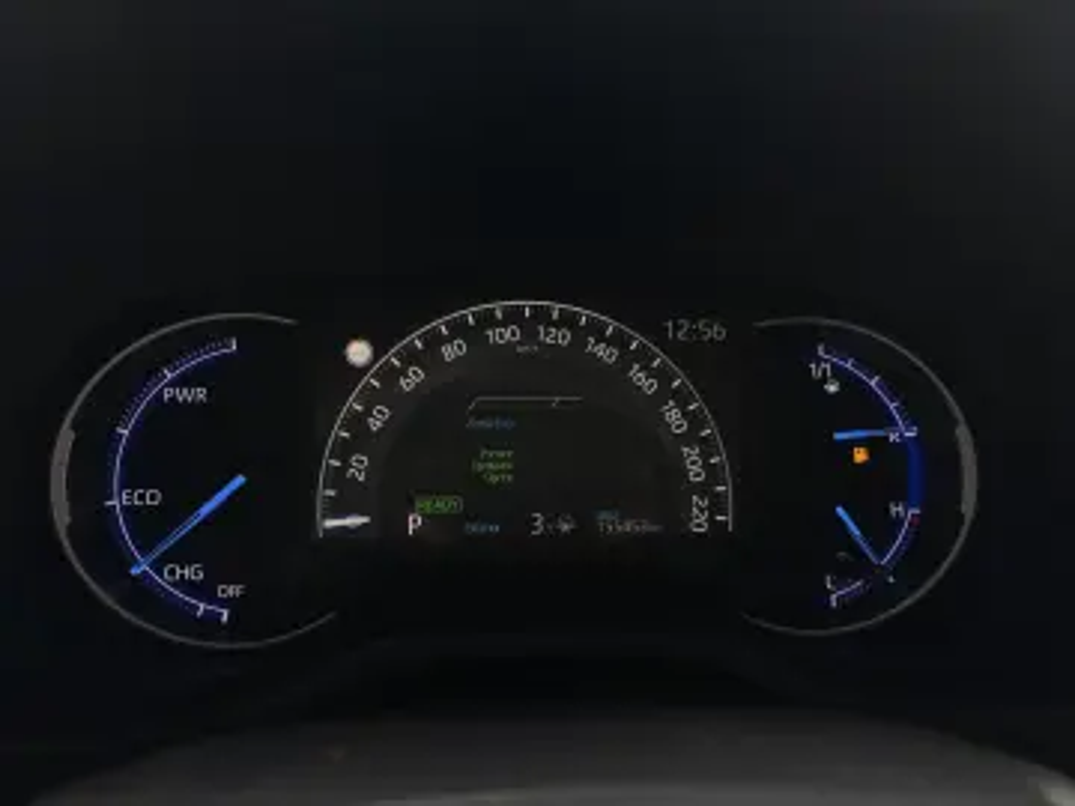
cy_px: 403
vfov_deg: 53.1
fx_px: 807
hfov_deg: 67.3
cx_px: 538
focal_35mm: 26
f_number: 1.6
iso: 80
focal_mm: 5.96
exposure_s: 1/98
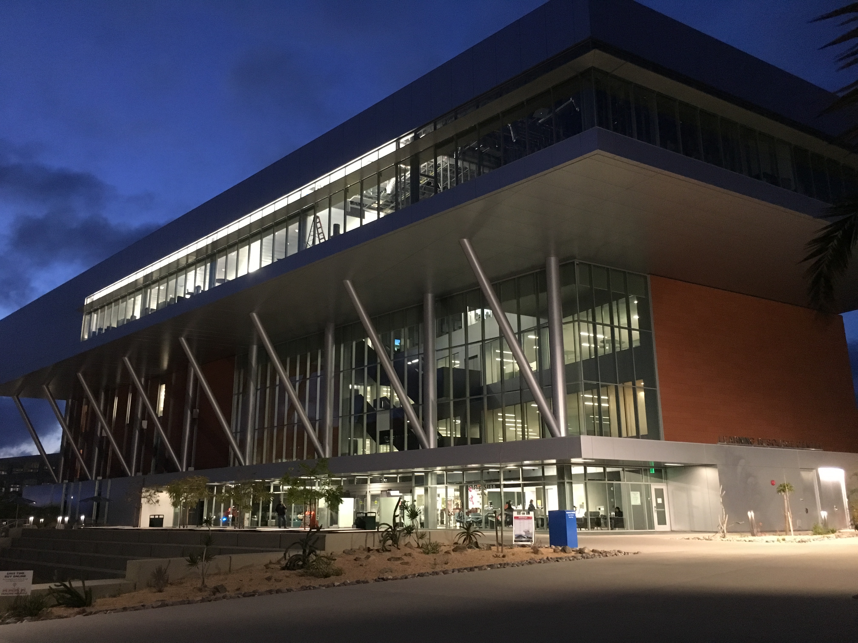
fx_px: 719
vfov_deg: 48.2
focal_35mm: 29
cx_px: 429
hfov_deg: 61.7
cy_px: 322
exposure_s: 1/15
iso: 250
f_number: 2.2
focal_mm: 4.15
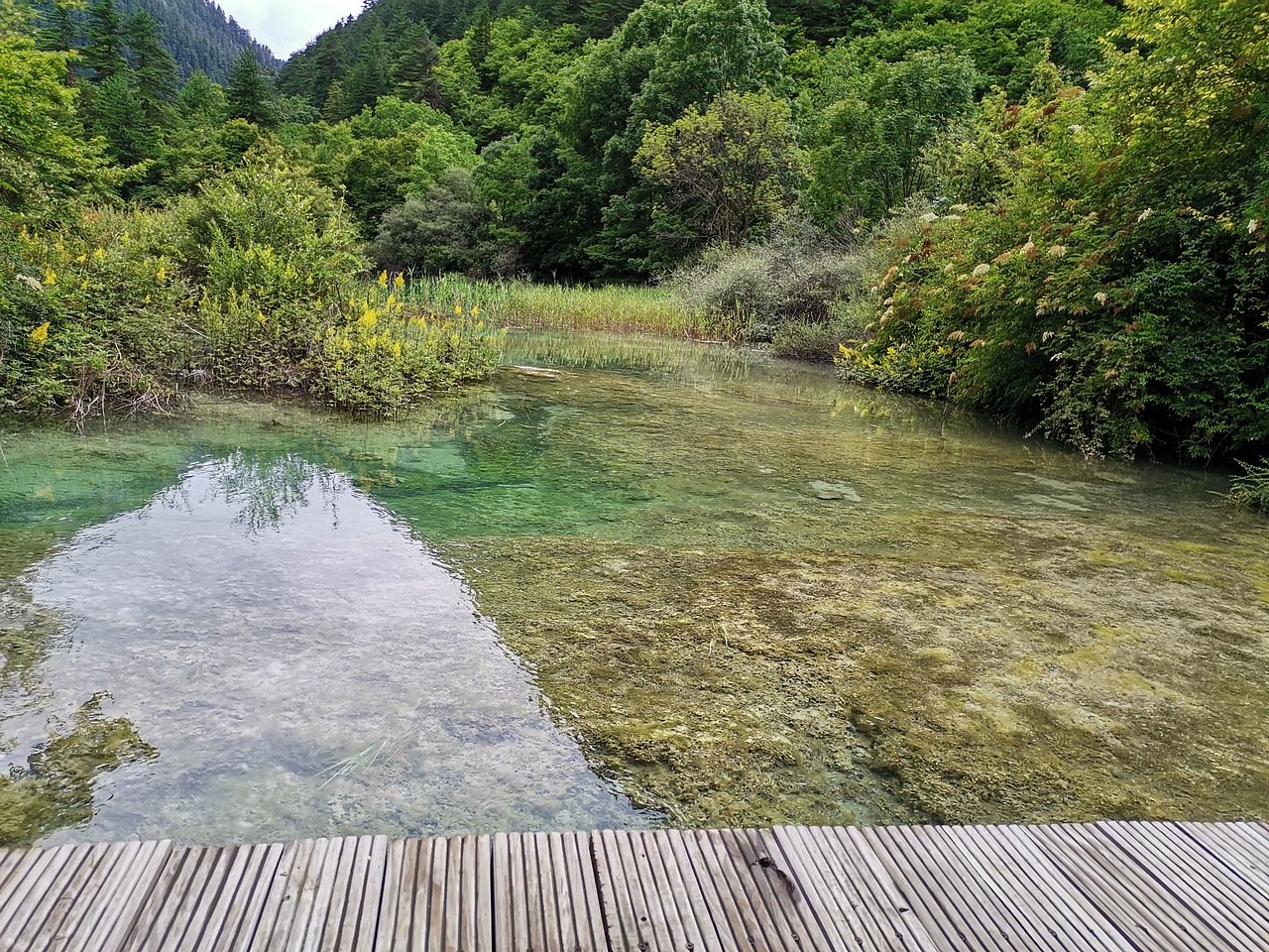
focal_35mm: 26
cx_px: 634
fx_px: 953
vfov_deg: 53.1
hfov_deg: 67.3
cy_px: 476
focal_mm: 4.75
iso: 50
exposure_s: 1/1082
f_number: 1.8
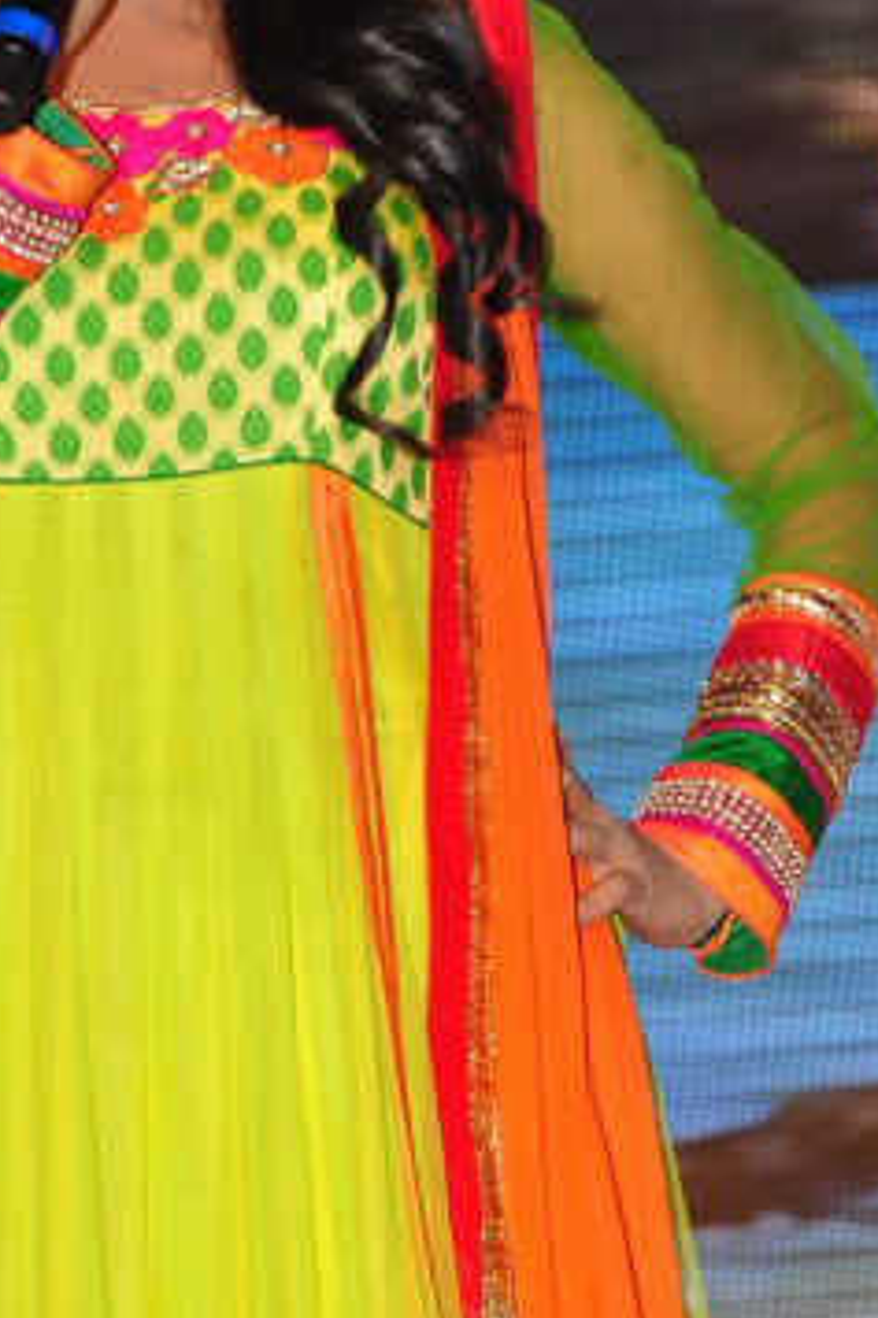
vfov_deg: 8.2
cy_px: 974
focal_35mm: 250
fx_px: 9154
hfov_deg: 5.5
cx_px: 104
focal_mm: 58
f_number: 5.6
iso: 400
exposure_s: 1/100
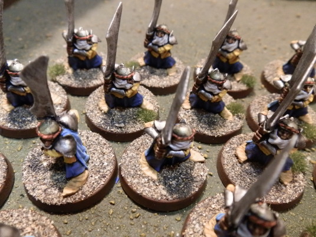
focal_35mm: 28
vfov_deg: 49.7
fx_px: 256
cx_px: 158
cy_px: 118
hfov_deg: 63.4
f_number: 3.1
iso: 400
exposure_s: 1/60
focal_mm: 5
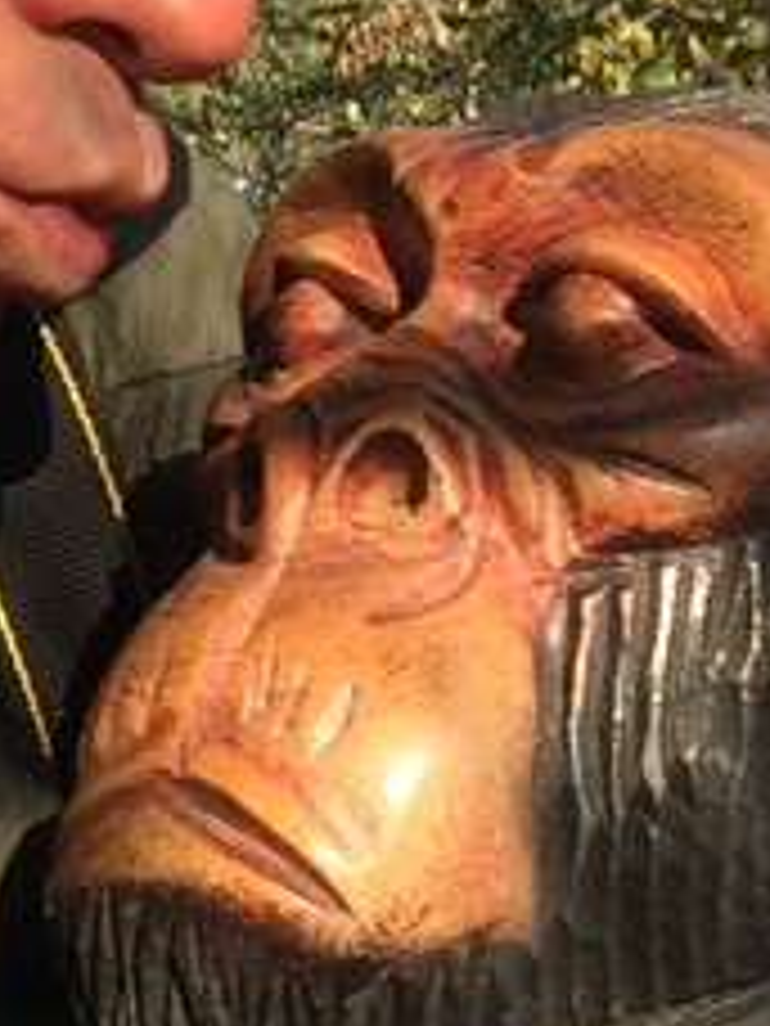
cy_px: 58
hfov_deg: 8.7
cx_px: -621
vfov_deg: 12.0
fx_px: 4834
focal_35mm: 163
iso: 32
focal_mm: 4.15
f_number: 2.2
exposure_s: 1/775
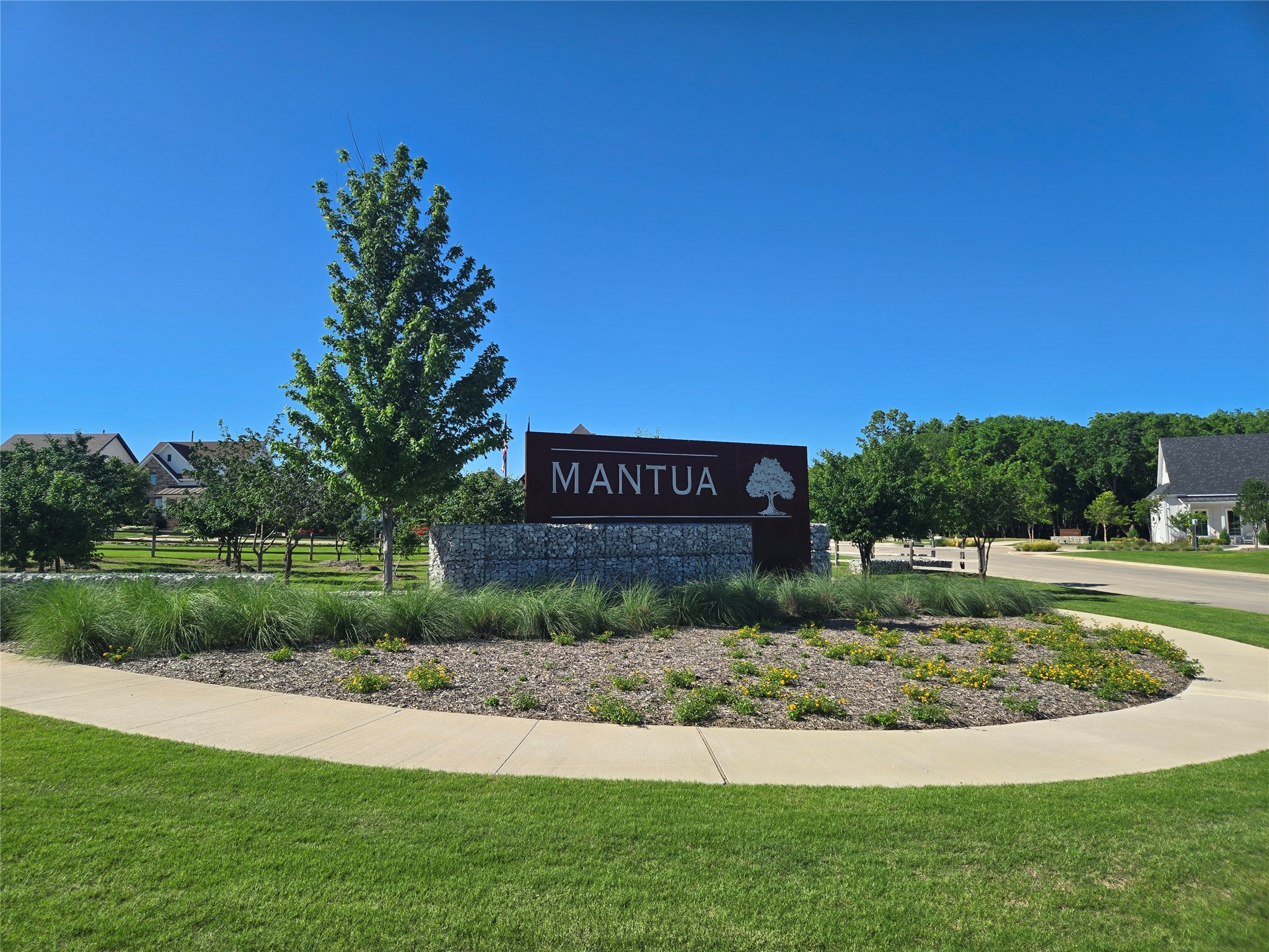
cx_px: 634
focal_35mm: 23
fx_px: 843
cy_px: 476
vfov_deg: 58.9
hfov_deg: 73.9
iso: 25
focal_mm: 5.4
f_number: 1.8
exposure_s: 1/1925
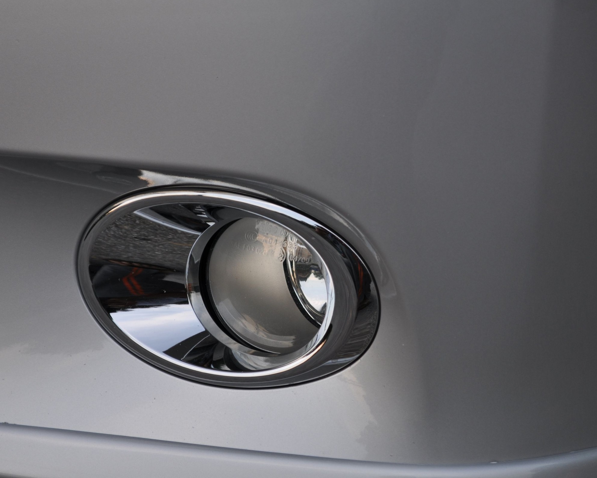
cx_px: 280
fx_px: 1724
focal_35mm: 98
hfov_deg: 19.6
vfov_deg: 15.8
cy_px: 242
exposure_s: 1/160
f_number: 6.3
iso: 200
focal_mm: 55
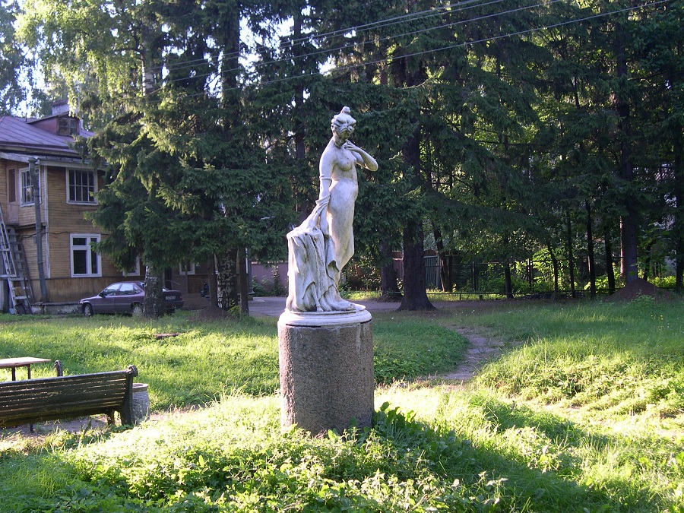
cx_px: 342
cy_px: 256
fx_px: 830
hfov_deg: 44.8
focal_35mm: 42
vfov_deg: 34.3
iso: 100
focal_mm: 9
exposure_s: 1/54.9
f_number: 2.9
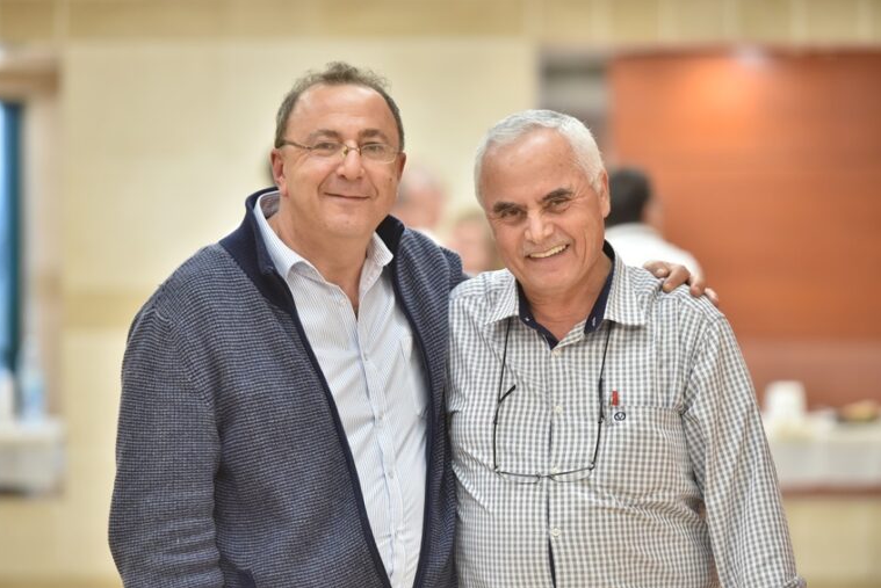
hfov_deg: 12.7
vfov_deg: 8.5
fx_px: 3967
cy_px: 295
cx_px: 440
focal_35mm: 162
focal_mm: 160
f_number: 3.2
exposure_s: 1/250
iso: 2000
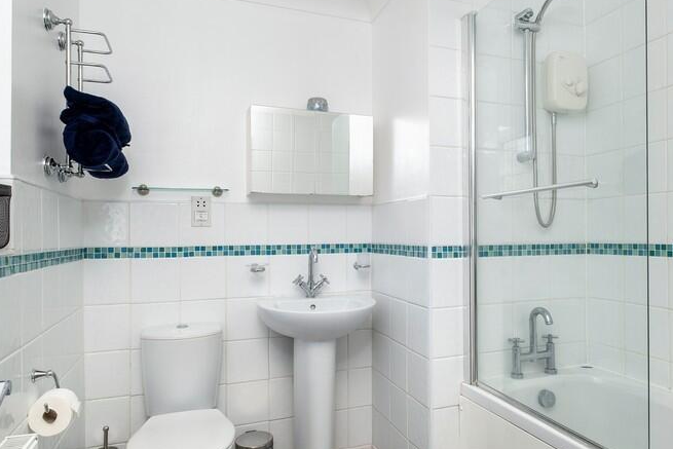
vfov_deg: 51.3
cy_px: 237
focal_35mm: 25
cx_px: 372
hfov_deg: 71.3
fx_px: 467
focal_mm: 10.5
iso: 200
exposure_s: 1/60
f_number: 7.1
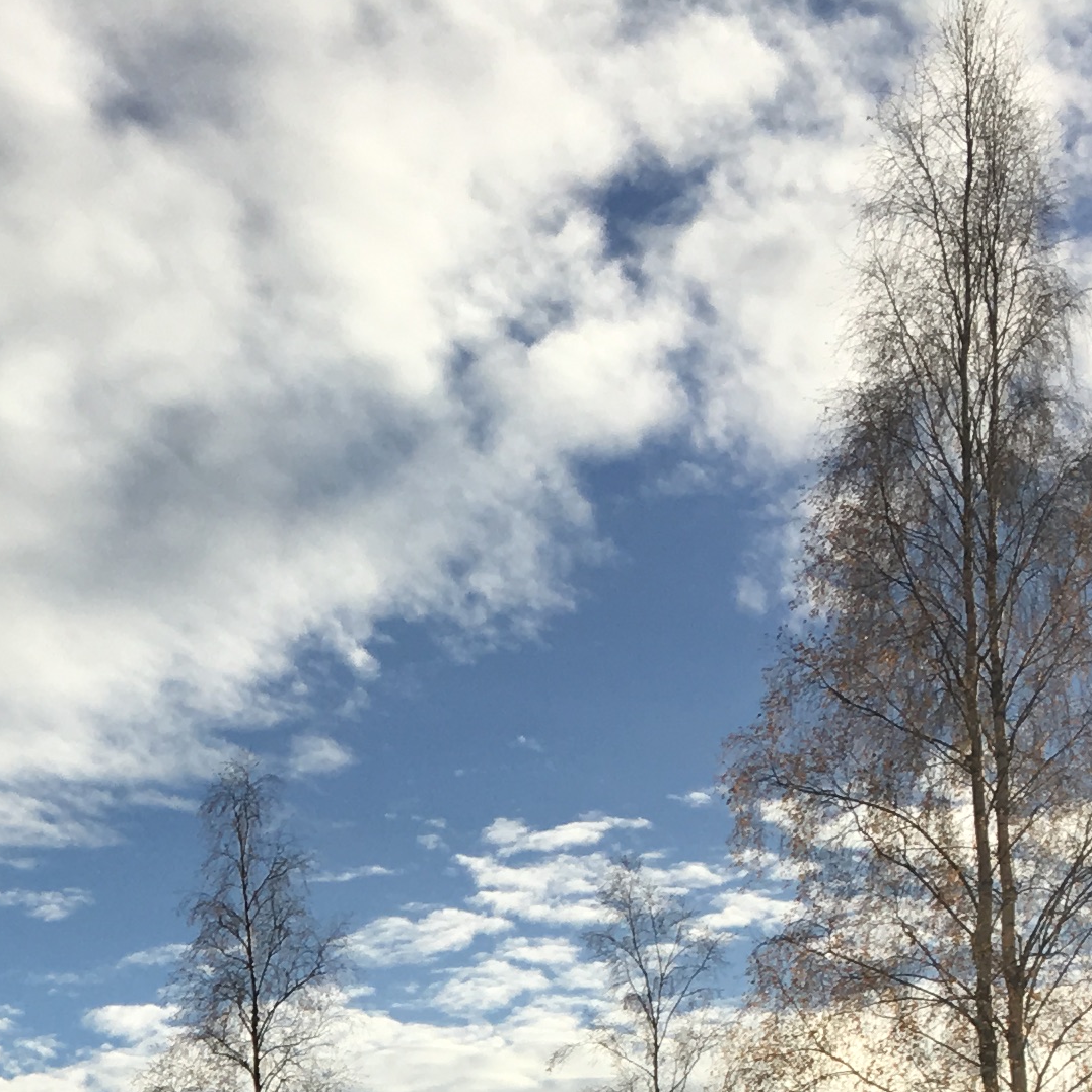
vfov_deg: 16.8
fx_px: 3426
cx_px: -151
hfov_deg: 17.4
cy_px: 1511
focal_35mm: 96
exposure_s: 1/2331
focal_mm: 4.15
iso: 25
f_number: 2.2
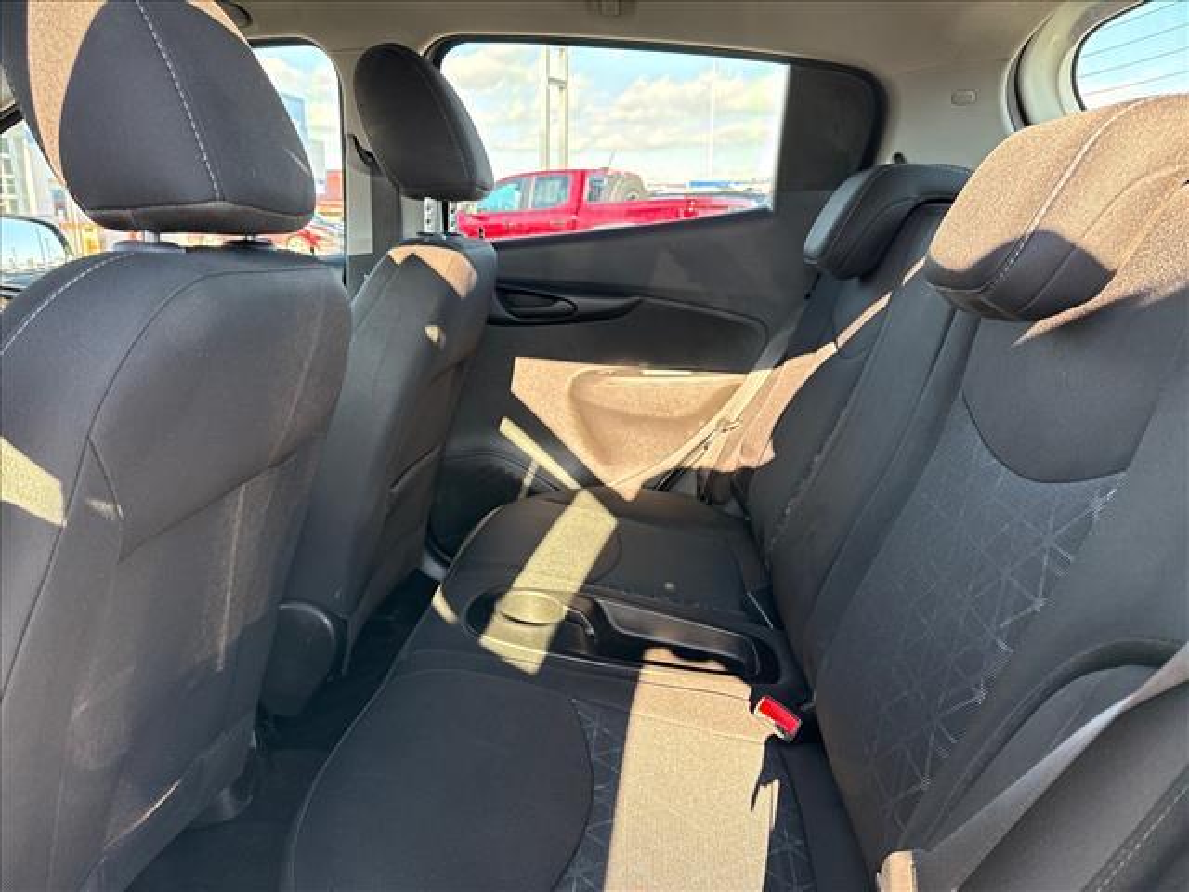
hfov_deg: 71.6
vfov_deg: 56.8
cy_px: 446
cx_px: 594
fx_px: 824
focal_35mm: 24
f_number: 1.78
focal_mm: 6.76
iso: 200
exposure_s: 1/97
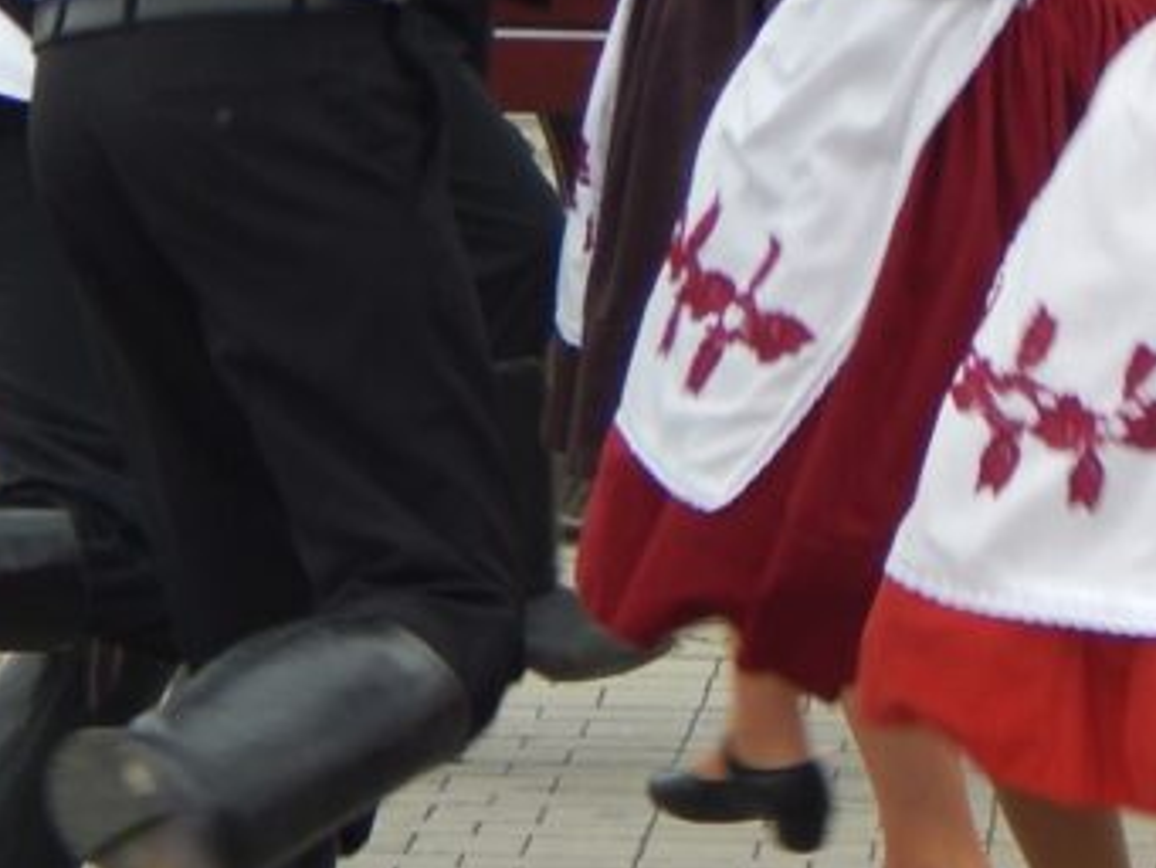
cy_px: 68
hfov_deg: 5.0
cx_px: 1431
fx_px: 13229
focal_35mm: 396
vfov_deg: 3.8
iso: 125
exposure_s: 1/100
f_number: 4.8
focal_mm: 23.4
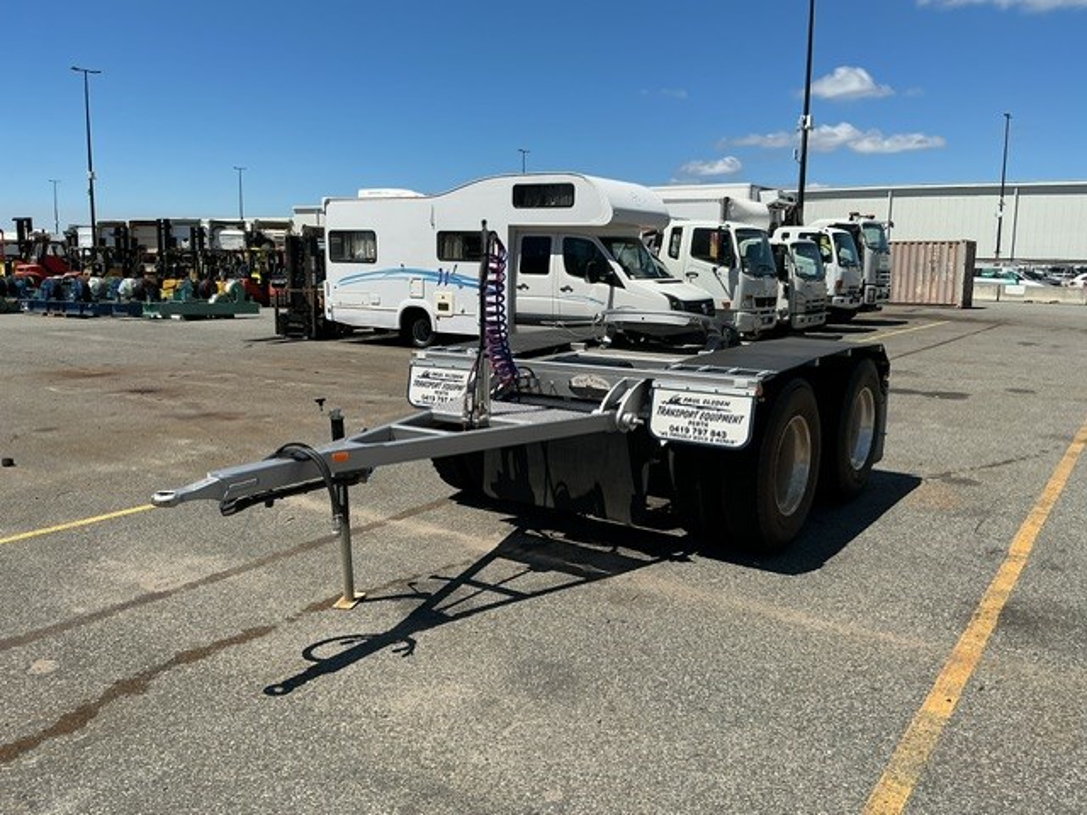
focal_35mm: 29
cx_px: 544
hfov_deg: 61.7
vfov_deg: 48.2
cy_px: 408
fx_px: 911
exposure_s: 1/2959
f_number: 1.8
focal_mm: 3
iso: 25
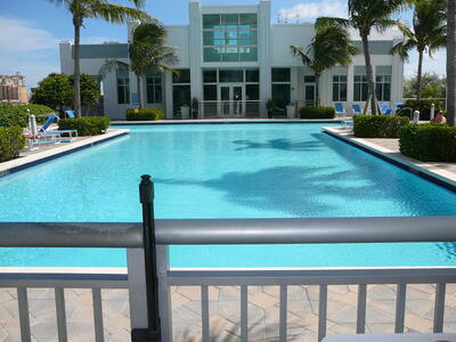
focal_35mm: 35
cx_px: 228
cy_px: 171
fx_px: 461
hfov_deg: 52.6
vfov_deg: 40.7
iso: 80
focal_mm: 5.2
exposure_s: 1/640
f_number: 5
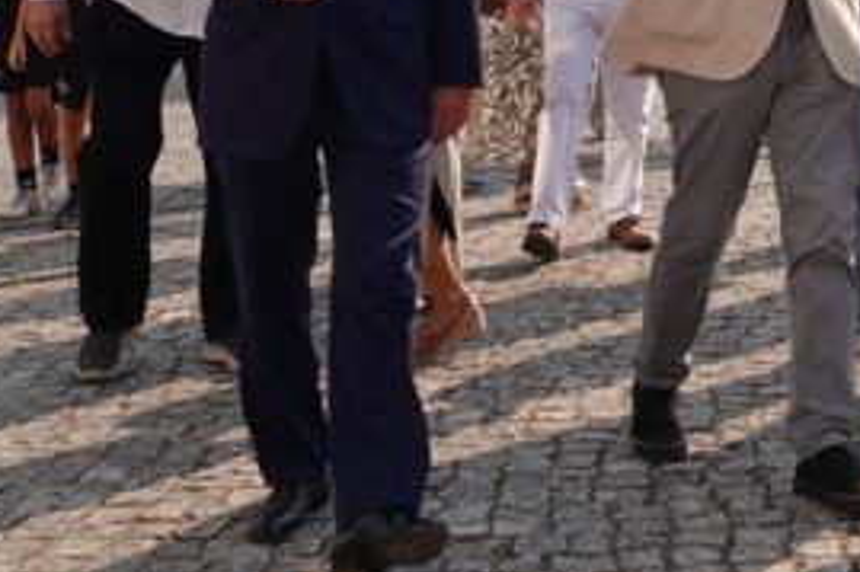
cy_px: -173
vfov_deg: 14.4
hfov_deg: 21.6
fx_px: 2172
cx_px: 873
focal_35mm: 91
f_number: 4
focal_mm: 12.33
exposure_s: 1/500
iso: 100
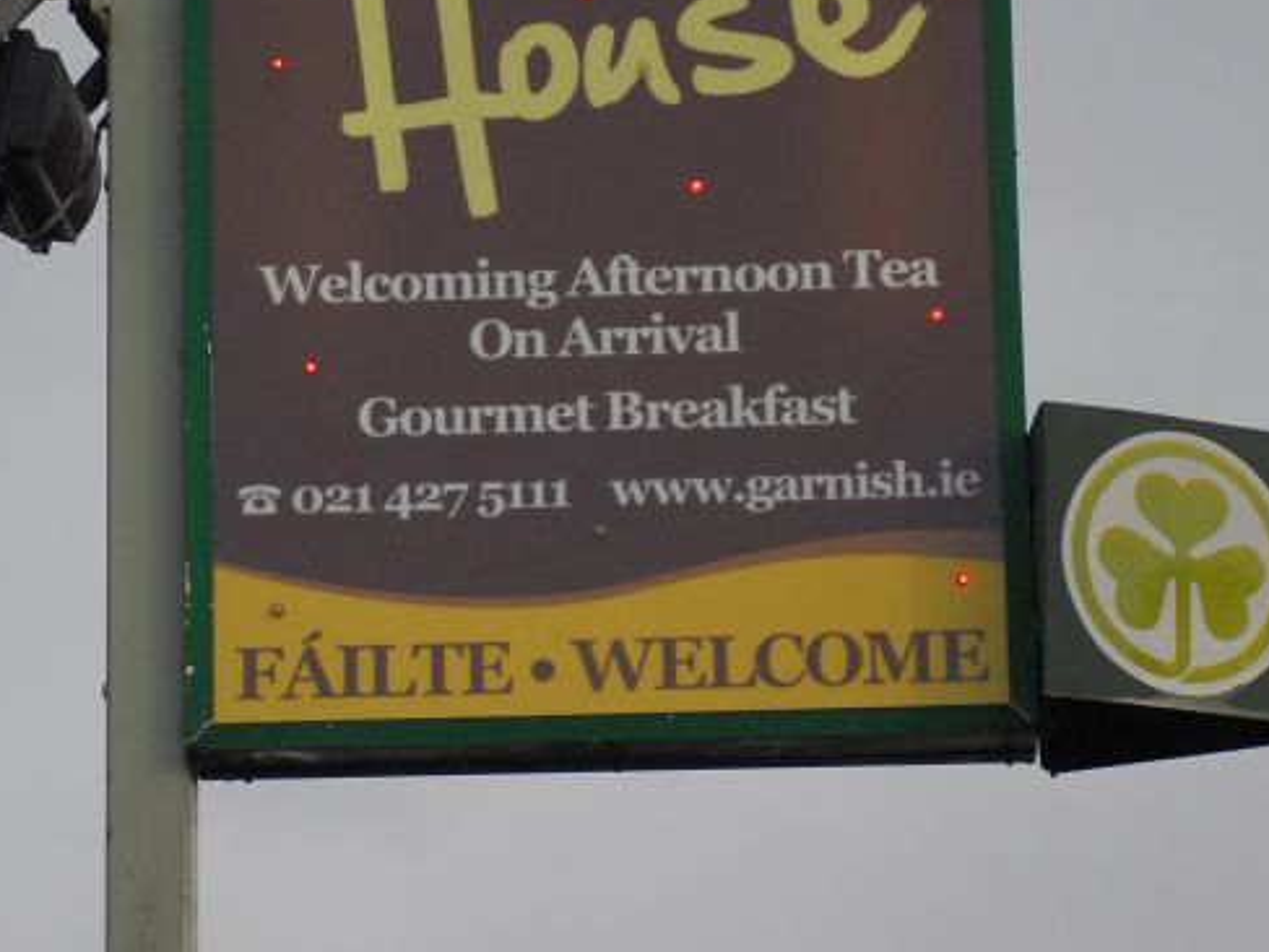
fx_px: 7259
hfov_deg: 10.0
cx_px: 593
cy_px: 369
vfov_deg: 7.5
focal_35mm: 198
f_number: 2.8
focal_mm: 70
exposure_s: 1/4000
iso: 500
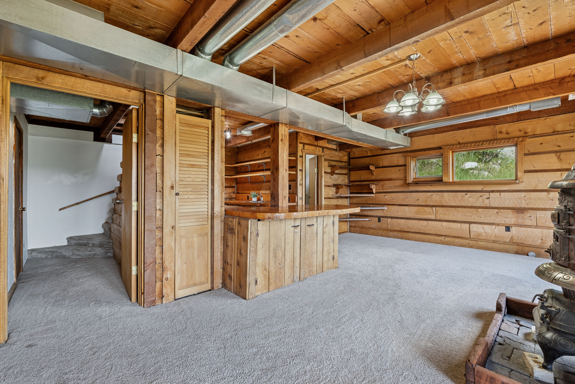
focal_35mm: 16
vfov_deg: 72.1
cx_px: 288
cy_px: 192
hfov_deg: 95.0
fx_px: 264
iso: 100
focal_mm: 16.5
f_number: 11
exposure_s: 1/3
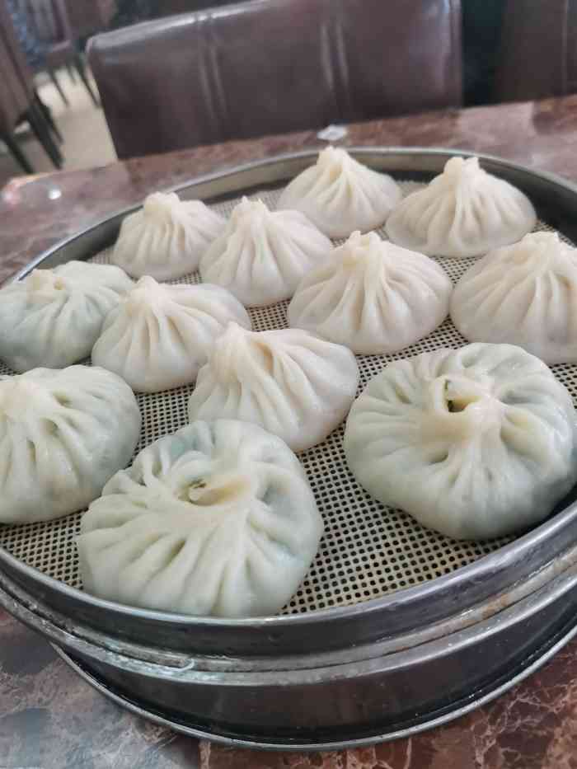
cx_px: 288
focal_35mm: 26
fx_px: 578
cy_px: 384
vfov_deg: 67.3
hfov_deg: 53.1
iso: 200
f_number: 1.4
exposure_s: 1/100
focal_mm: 4.66
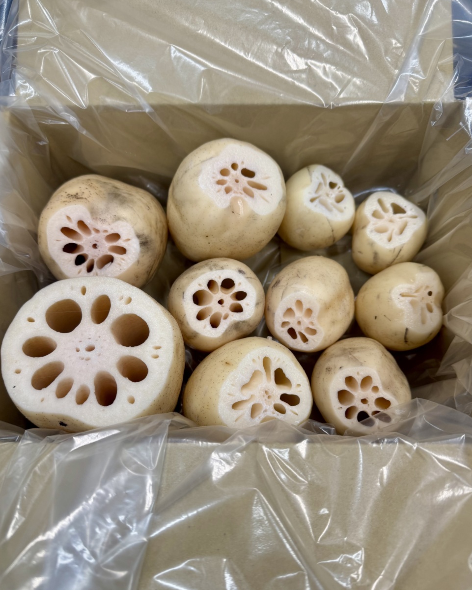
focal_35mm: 26
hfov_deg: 54.9
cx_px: 237
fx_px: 454
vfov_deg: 66.0
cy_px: 310
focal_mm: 6.76
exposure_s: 1/100
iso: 100
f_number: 1.78
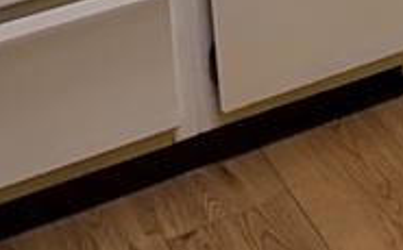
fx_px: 1546
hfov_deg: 11.9
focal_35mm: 141
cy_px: -568
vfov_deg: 7.7
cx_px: 974
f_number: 1.78
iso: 125
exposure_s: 1/197
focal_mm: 6.76
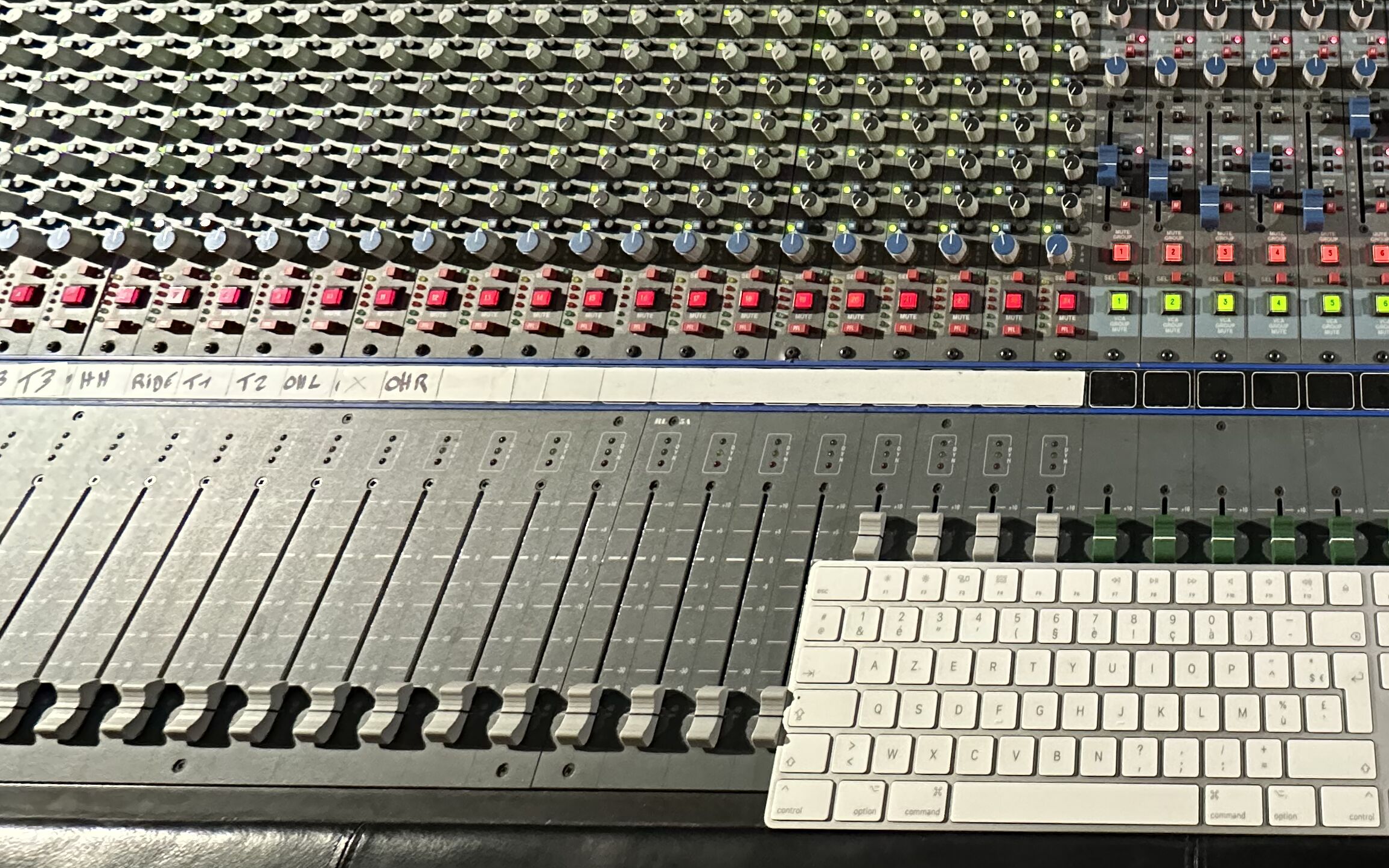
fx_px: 984
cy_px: 212
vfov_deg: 45.9
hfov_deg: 62.2
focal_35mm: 26
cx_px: 1178
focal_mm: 2.22
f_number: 2.2
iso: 1000
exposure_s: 1/50
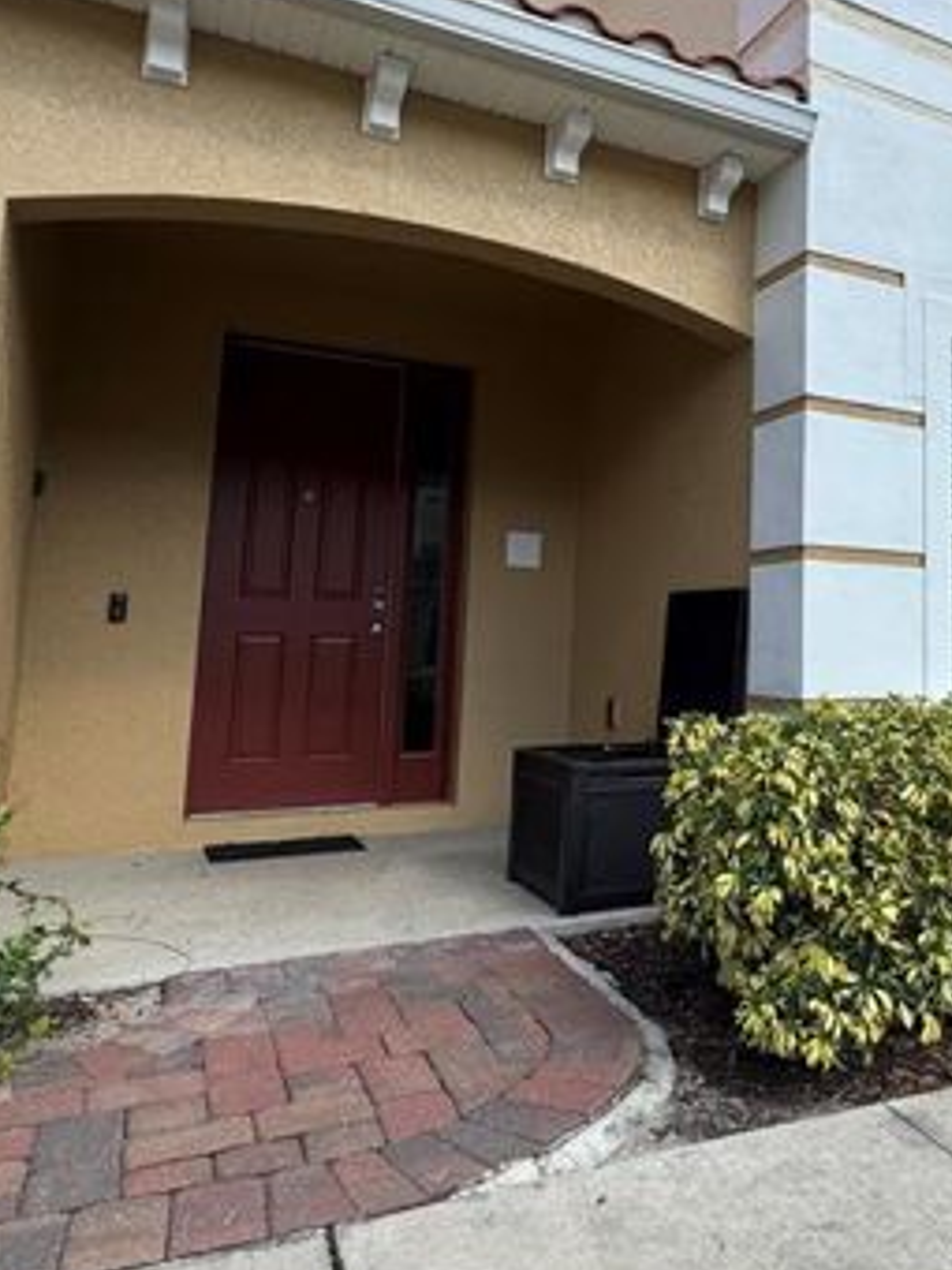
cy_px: 512
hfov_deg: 45.3
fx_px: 1063
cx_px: 790
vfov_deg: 61.2
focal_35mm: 29
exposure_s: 1/910
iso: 40
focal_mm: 2.22
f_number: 2.2
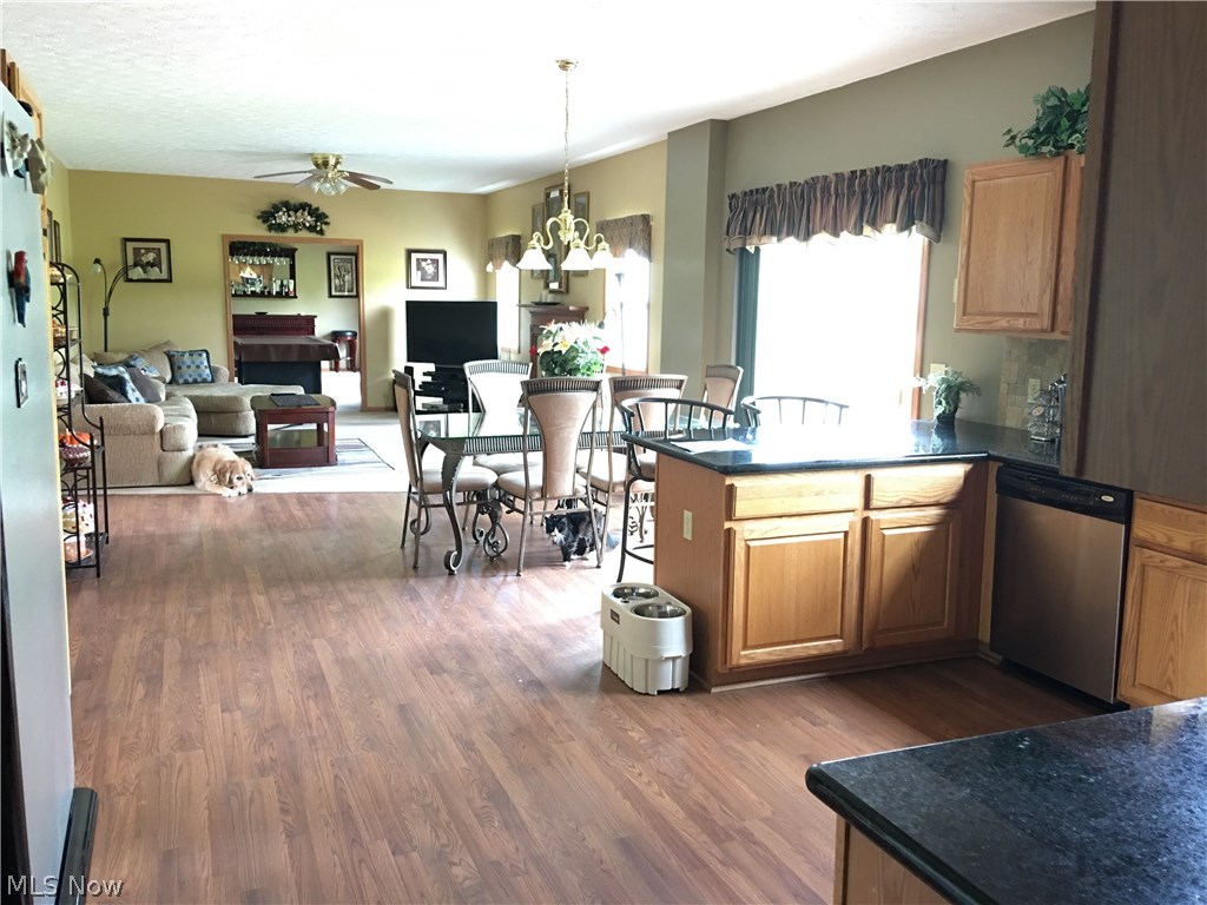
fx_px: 1011
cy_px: 452
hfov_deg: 61.7
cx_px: 604
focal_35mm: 29
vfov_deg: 48.2
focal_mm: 4.15
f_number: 2.2
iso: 50
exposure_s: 1/4
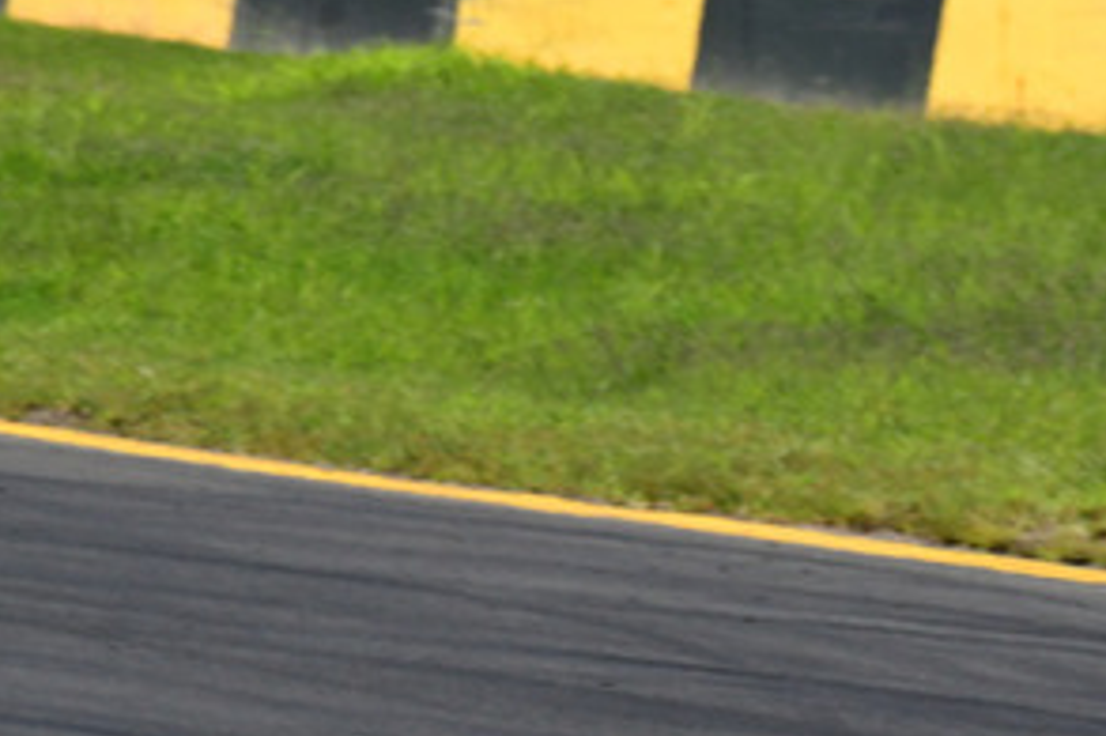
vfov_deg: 0.9
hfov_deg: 1.4
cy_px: 827
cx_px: 1136
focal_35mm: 1476
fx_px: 45319
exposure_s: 1/640
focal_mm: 360
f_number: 13
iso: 500
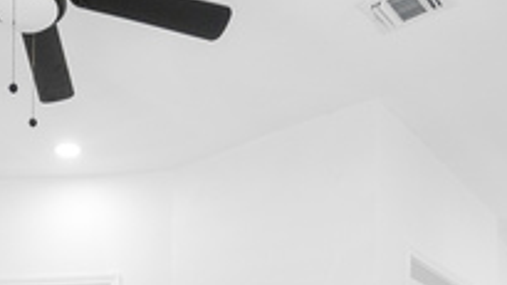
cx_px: 106
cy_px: 455
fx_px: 658
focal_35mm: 49
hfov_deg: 40.5
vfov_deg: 20.2
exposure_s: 1/80
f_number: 6.3
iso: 320
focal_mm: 10
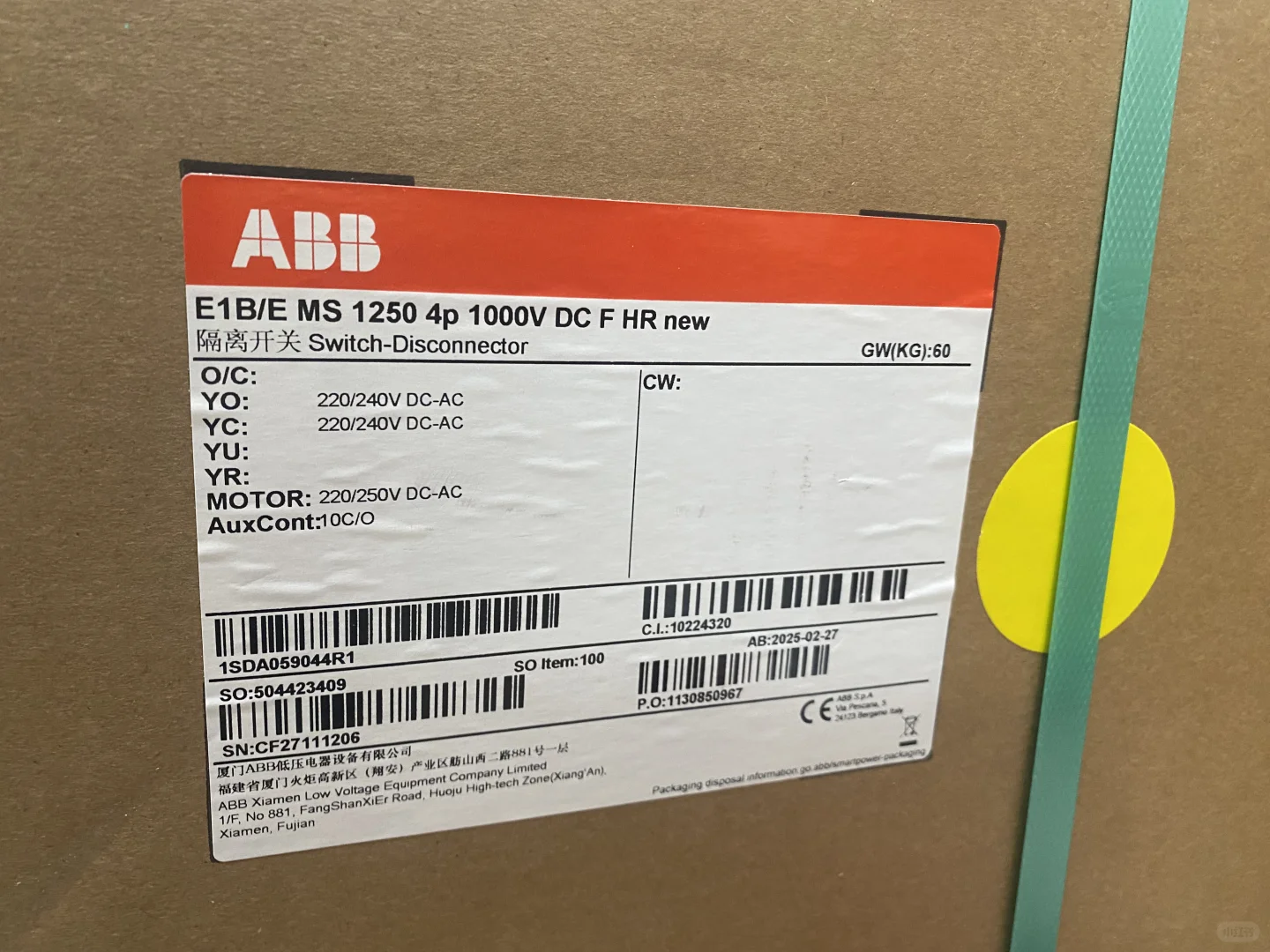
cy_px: 476
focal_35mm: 26
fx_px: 954
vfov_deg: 53.1
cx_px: 635
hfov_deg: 67.3
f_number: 1.8
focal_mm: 4.25
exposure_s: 1/50
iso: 320
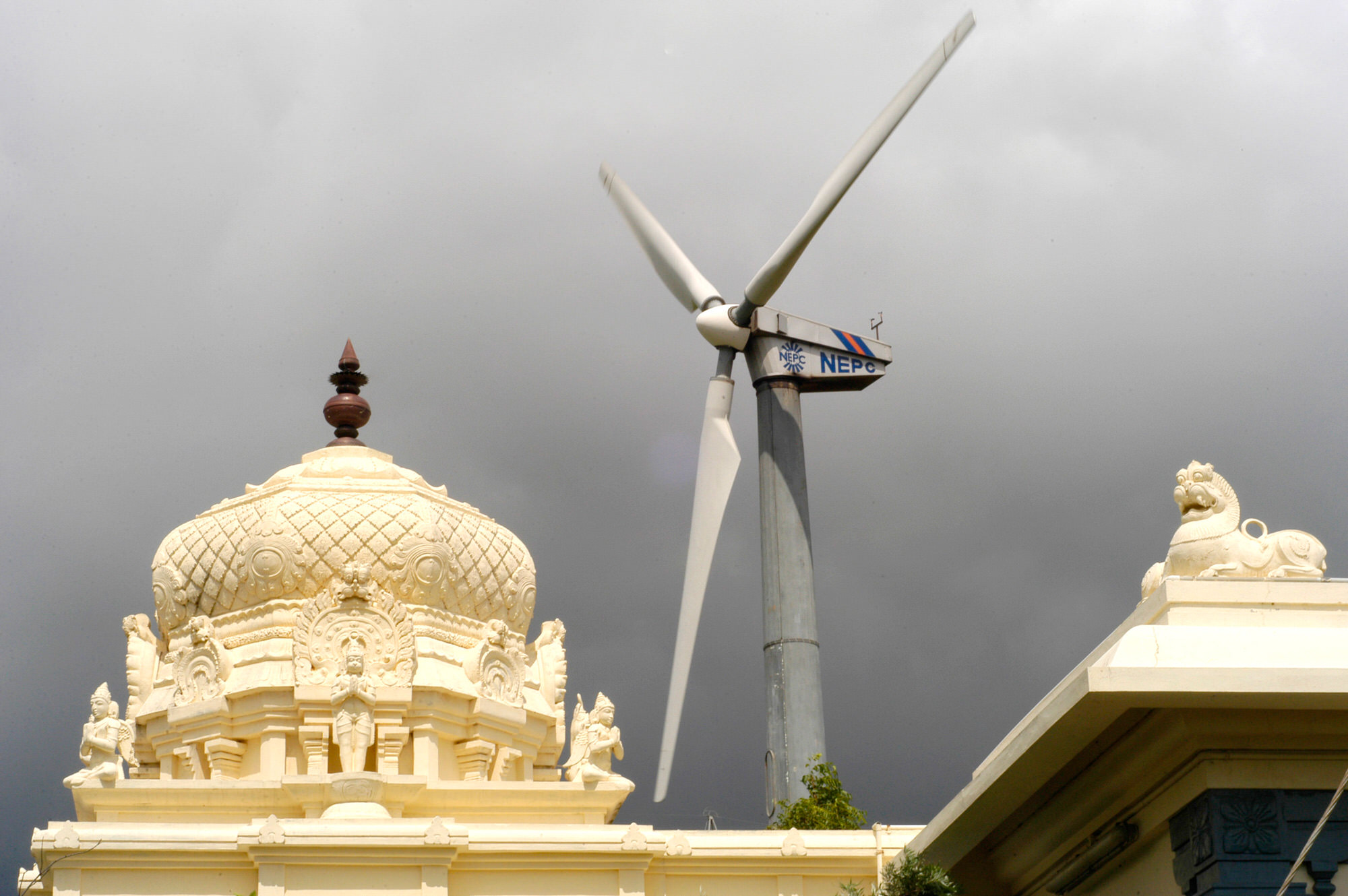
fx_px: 2806
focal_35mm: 75
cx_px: 674
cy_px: 448
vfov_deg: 18.2
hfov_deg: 27.0
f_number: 22
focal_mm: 50
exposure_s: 1/160
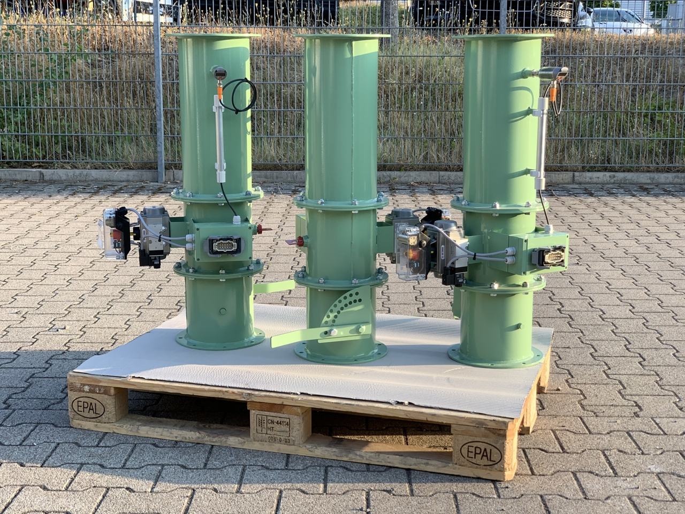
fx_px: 1029
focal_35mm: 52
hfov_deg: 36.8
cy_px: 257
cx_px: 342
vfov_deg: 28.0
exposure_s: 1/122
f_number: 2.4
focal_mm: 6
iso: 16
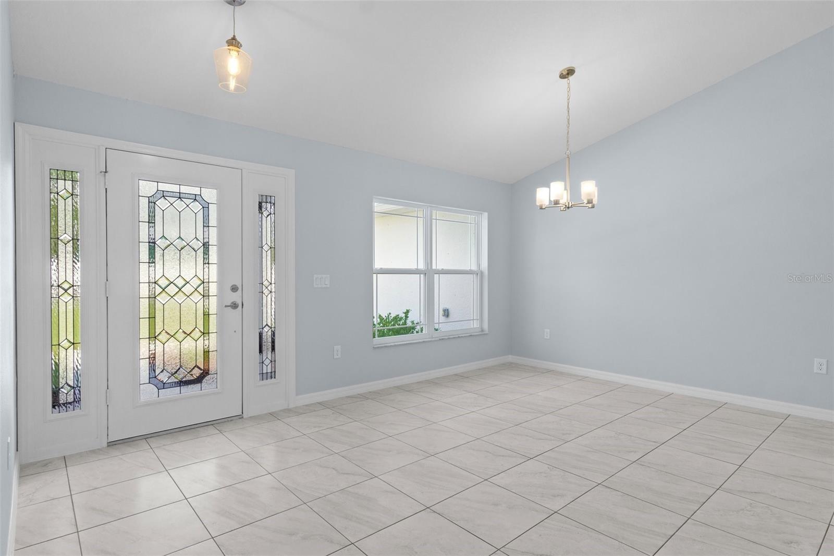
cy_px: 278
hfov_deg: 90.0
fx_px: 417
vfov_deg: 67.4
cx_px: 417
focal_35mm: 18
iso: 640
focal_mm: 12
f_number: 8
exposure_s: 1/6
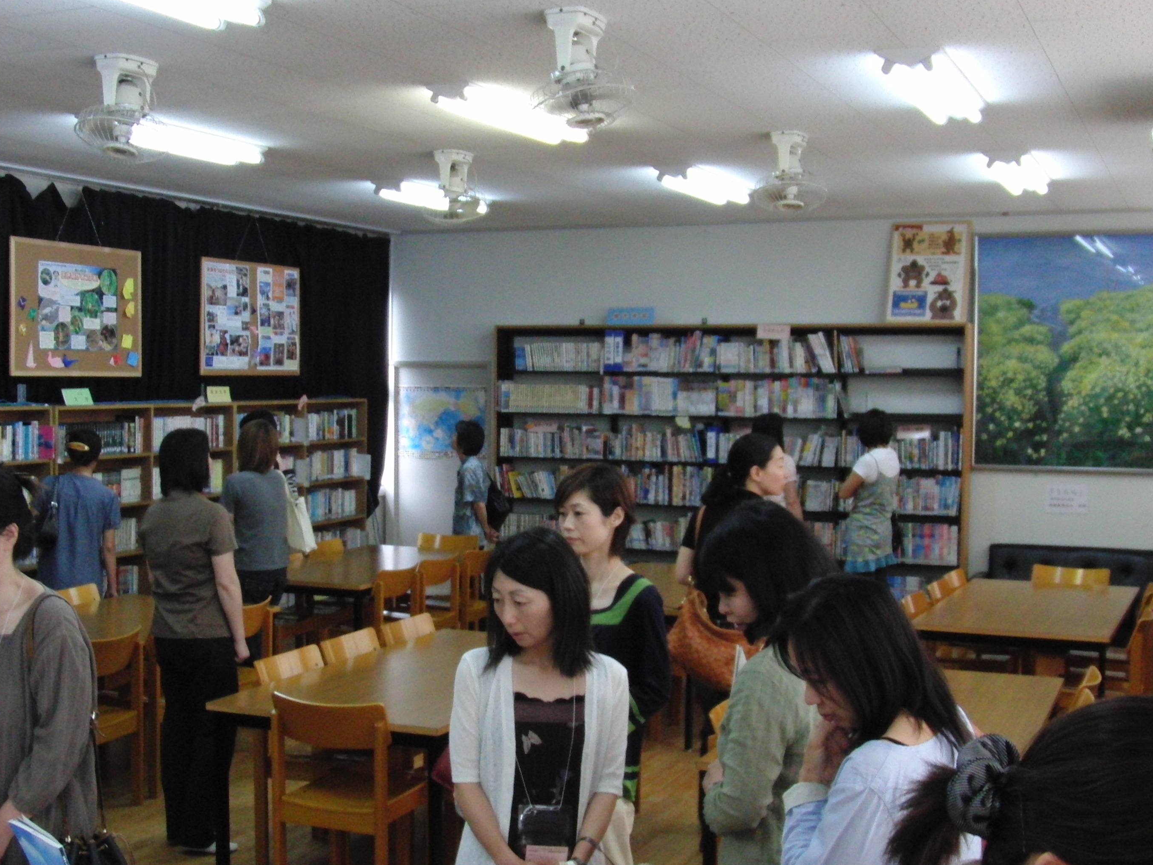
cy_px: 450
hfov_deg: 40.4
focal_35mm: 47
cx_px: 516
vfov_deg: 30.9
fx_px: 1566
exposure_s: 1/80
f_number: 3.6
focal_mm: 6.42
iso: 400
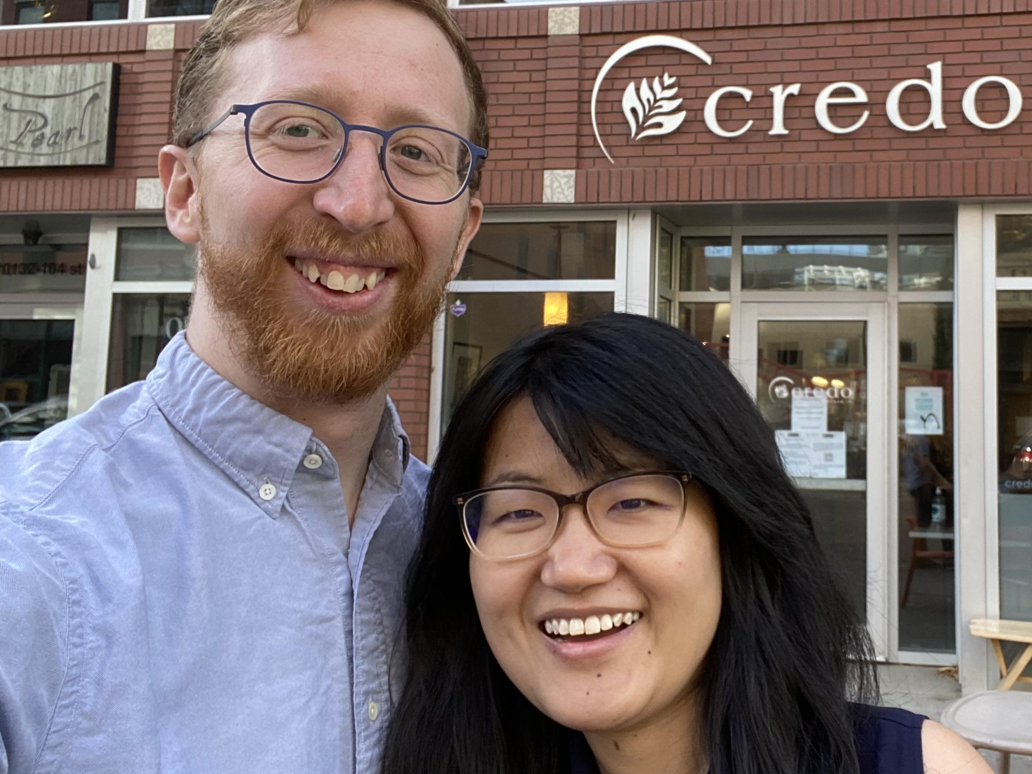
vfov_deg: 36.6
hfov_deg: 46.9
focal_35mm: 39
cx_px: 713
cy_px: 293
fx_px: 1163
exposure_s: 1/122
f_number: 2.2
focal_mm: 2.71
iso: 64
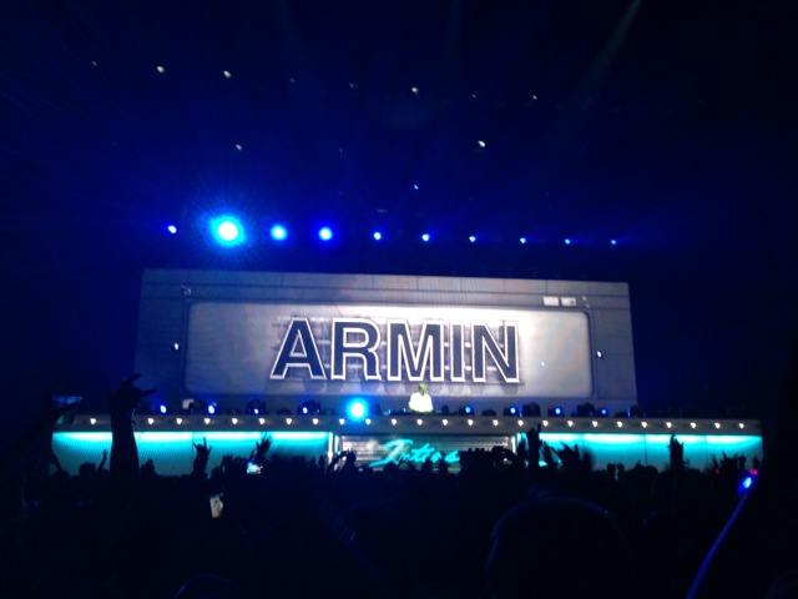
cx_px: 399
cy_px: 300
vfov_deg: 42.9
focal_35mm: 33
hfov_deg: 55.4
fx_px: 761
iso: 125
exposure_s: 1/20
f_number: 2.4
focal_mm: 4.12
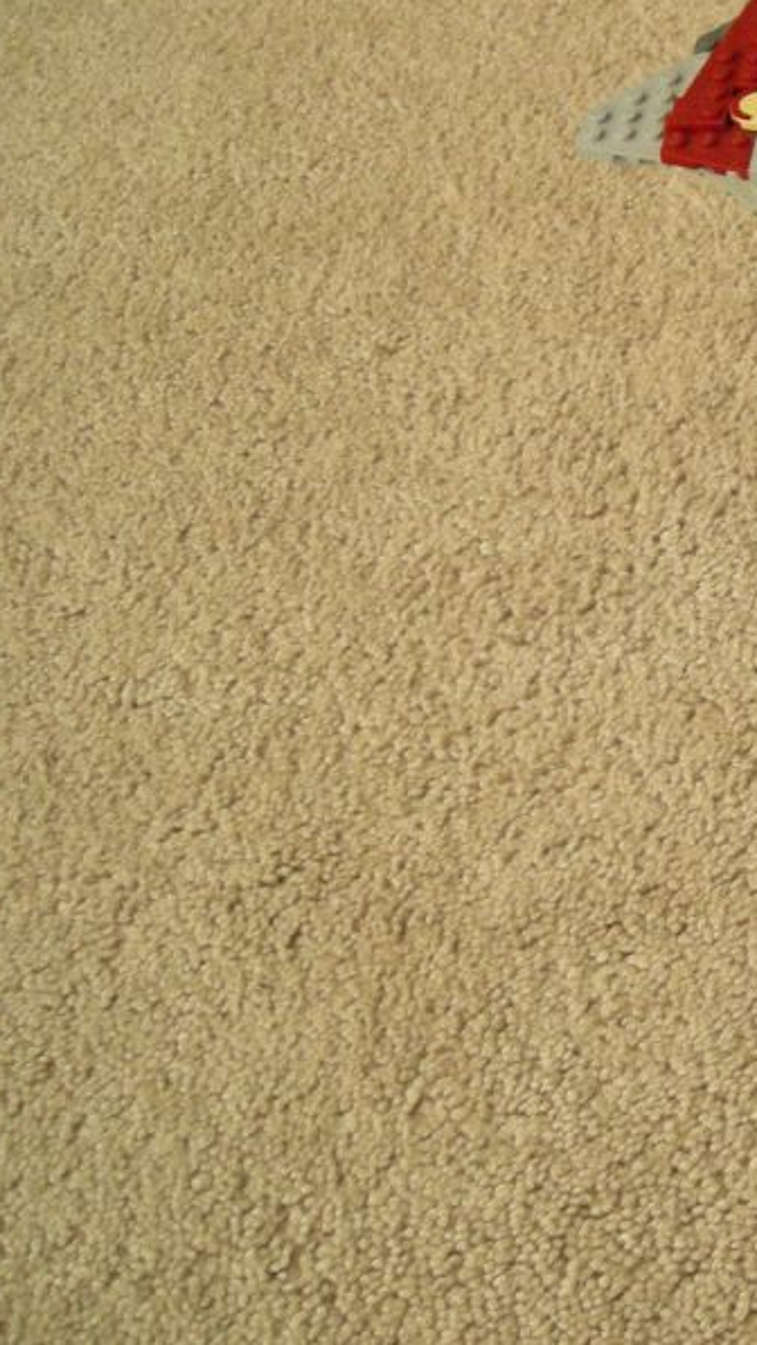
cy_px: 556
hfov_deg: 15.9
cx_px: 1057
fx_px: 2533
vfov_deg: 29.7
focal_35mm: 71
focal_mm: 6.3
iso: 200
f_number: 3.2
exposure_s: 1/7.8
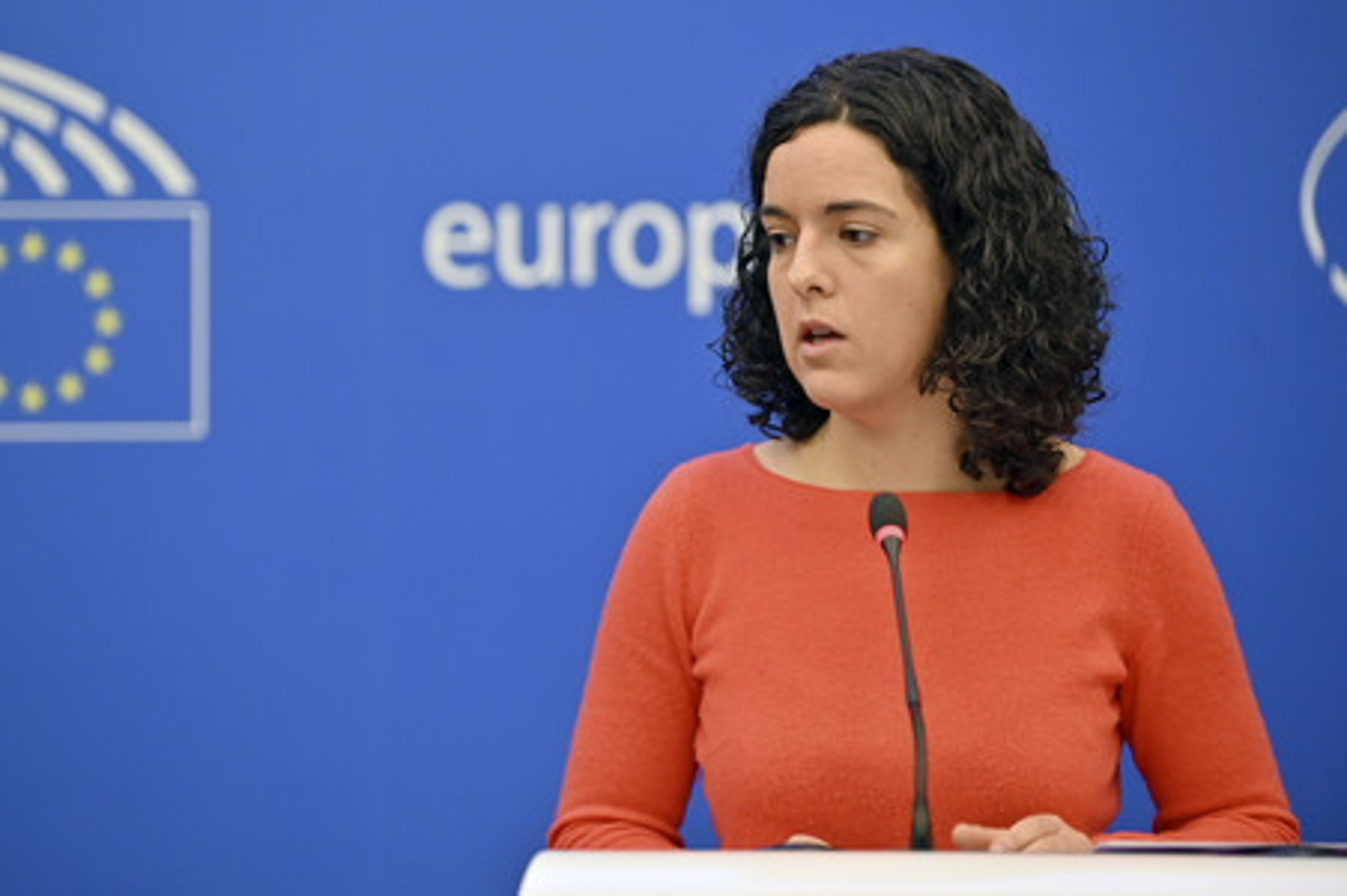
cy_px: 448
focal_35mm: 135
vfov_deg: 10.1
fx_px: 5047
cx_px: 674
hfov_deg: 15.2
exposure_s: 1/160
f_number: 2.8
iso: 640
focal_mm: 135
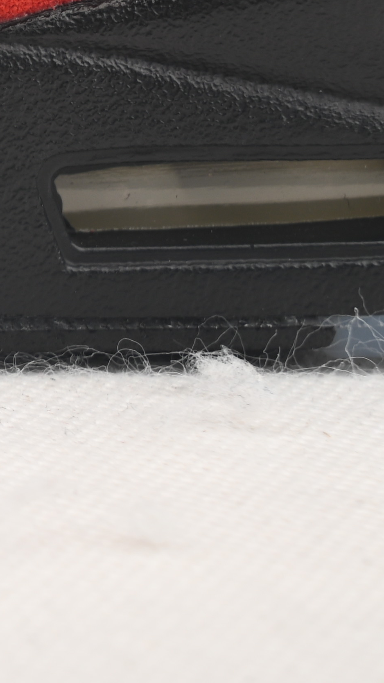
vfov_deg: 11.3
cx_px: -788
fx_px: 3422
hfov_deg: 5.9
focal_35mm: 189
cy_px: -12
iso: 100
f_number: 10
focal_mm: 50
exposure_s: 1/200
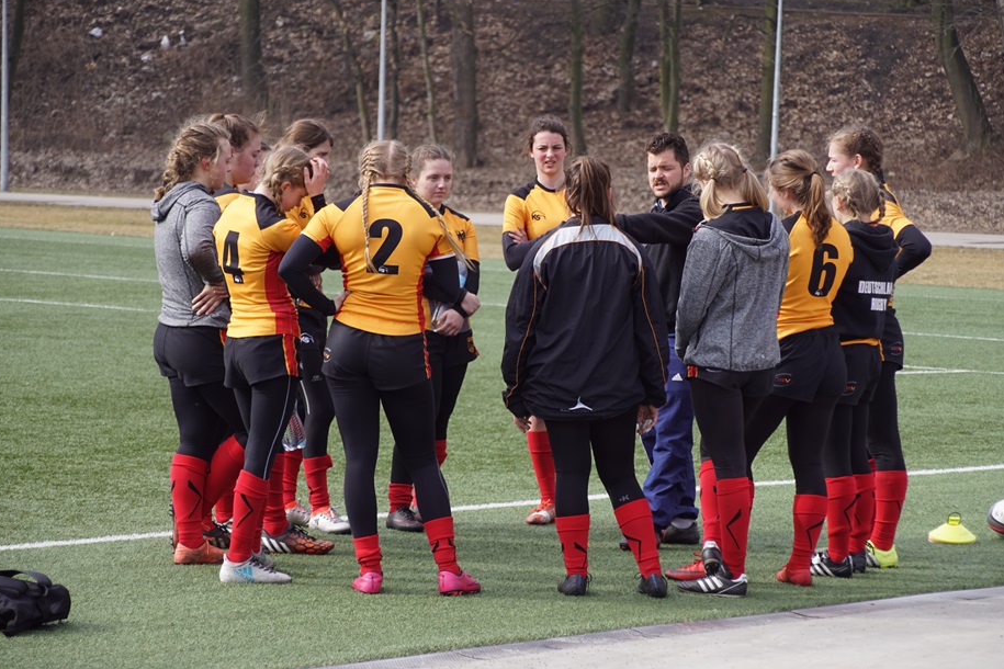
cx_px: 523
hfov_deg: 12.5
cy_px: 334
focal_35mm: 164
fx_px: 4573
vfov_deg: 8.4
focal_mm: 100
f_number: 6.3
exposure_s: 1/200
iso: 100
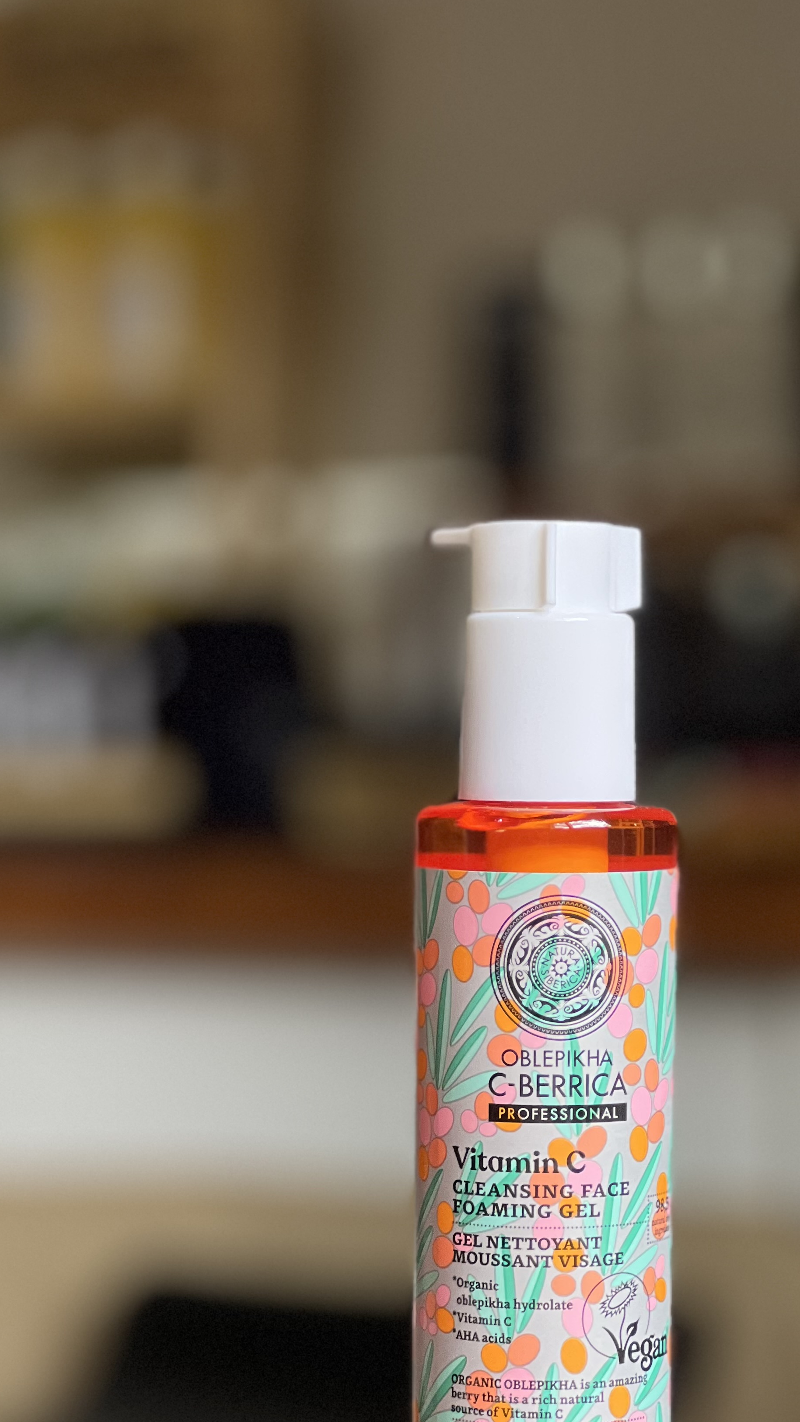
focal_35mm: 104
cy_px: 818
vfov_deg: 20.5
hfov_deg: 11.6
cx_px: 566
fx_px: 3922
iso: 250
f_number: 2.8
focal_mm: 9
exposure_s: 1/68
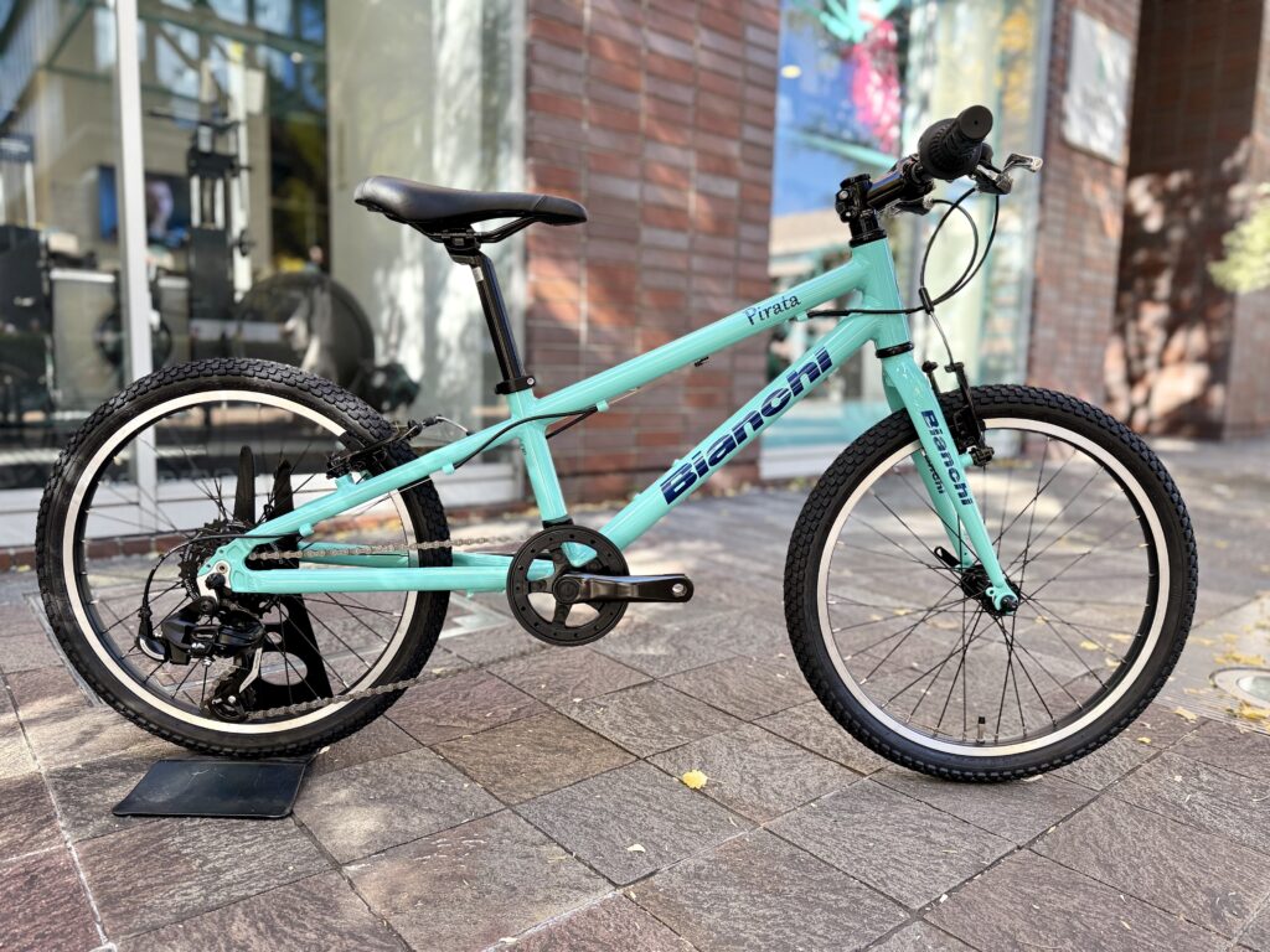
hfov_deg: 71.6
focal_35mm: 24
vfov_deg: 56.8
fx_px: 881
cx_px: 635
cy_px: 476
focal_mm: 6.76
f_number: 1.78
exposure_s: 1/243
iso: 125
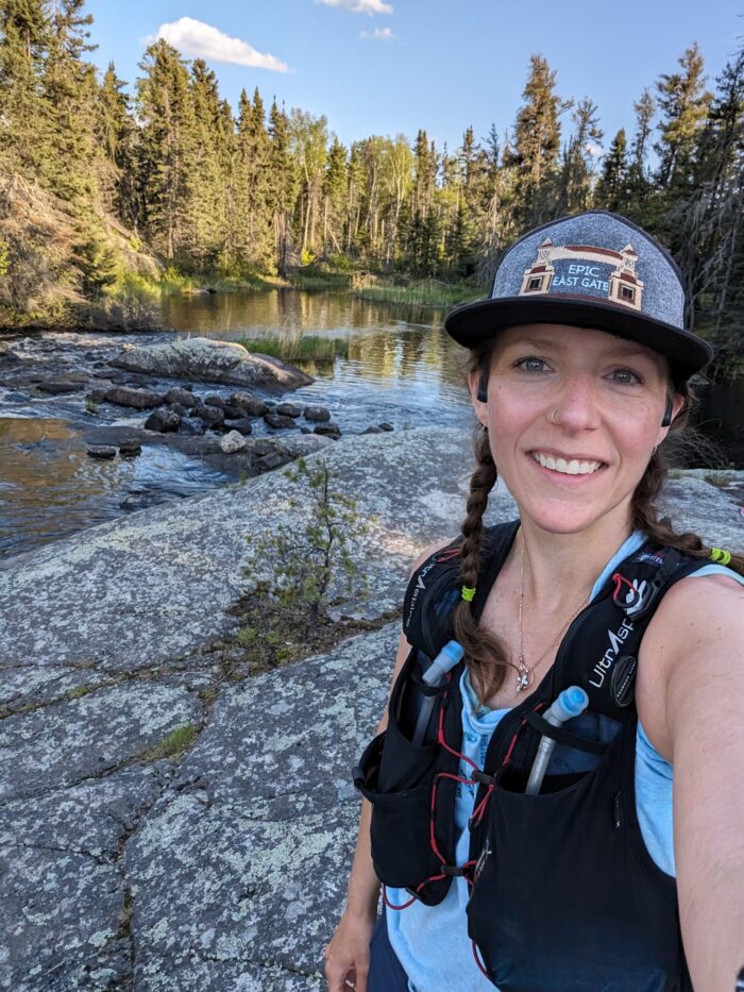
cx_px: 372
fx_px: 602
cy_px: 496
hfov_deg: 63.5
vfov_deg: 79.0
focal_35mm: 21
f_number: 2.2
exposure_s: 1/665
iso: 51
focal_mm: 2.74
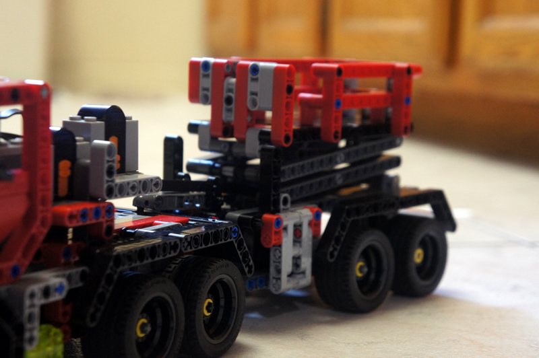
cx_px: 270
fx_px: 1234
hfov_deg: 24.6
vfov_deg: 16.5
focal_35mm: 82
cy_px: 179
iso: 1600
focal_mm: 55
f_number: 5.6
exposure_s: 1/25
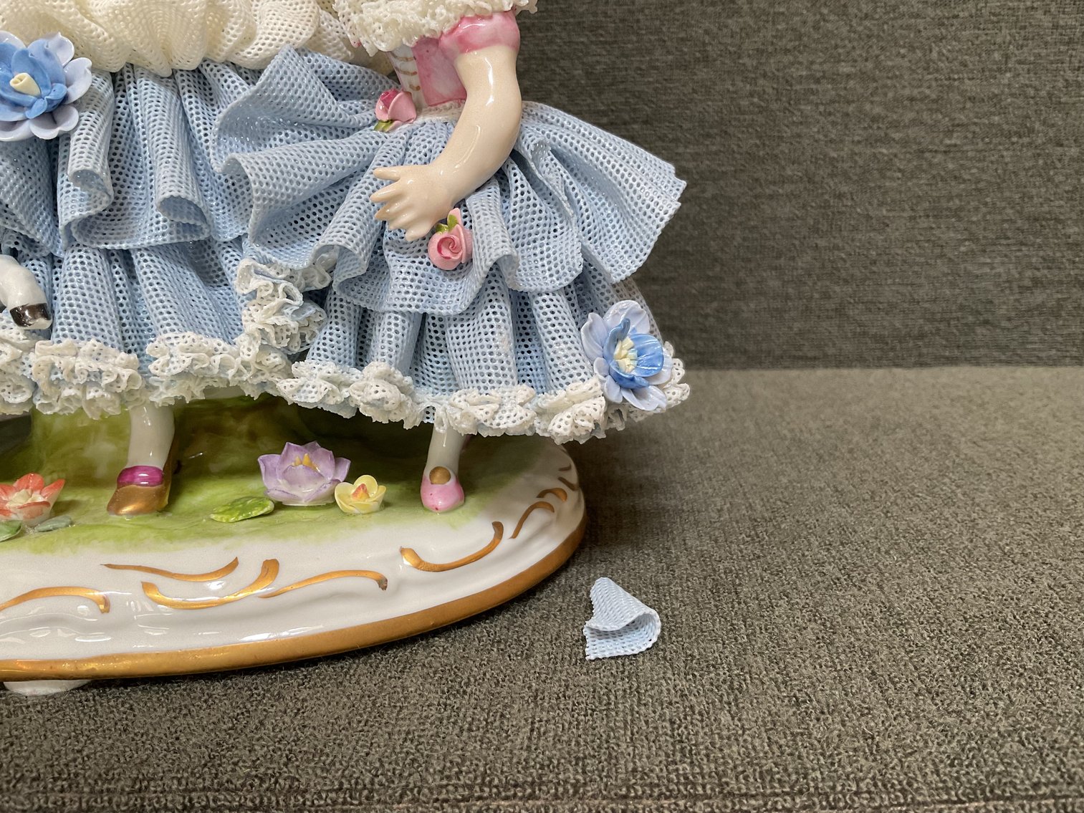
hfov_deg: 61.7
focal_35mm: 29
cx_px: 542
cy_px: 406
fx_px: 908
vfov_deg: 48.2
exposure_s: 1/60
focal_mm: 3
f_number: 1.8
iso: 80
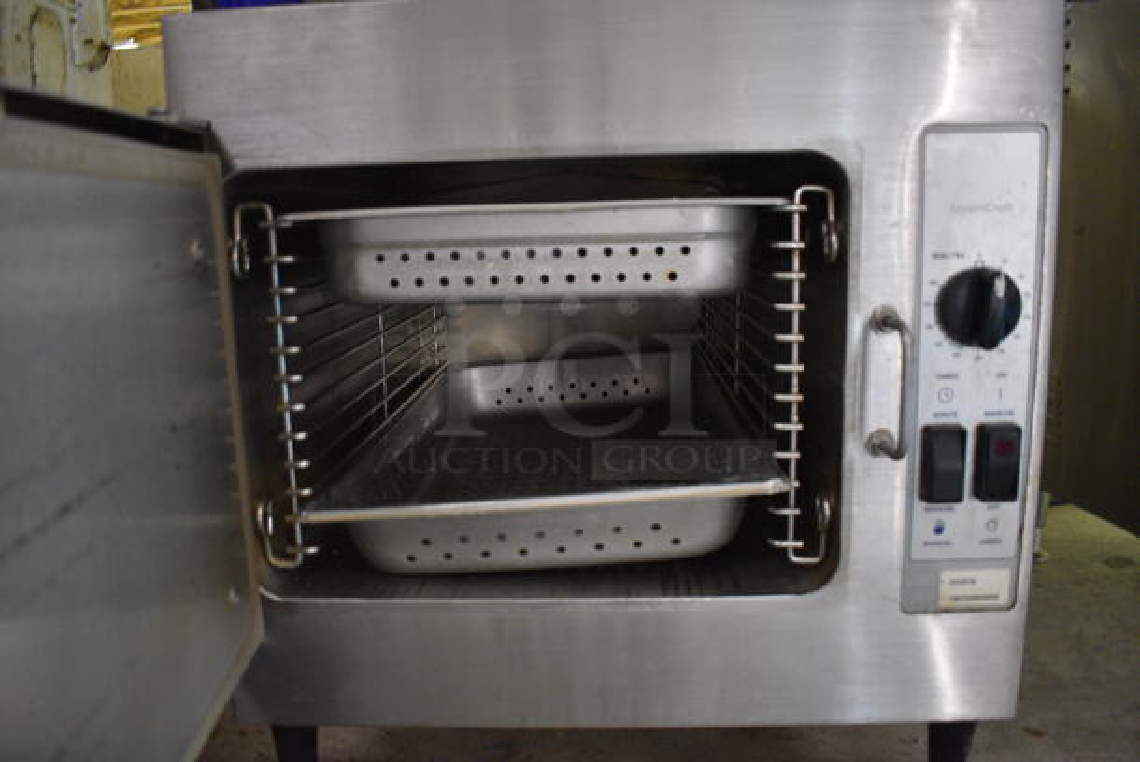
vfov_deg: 48.0
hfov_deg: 67.3
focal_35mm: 27
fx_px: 856
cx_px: 570
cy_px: 381
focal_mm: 18
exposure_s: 1/25
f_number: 3.5
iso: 3200
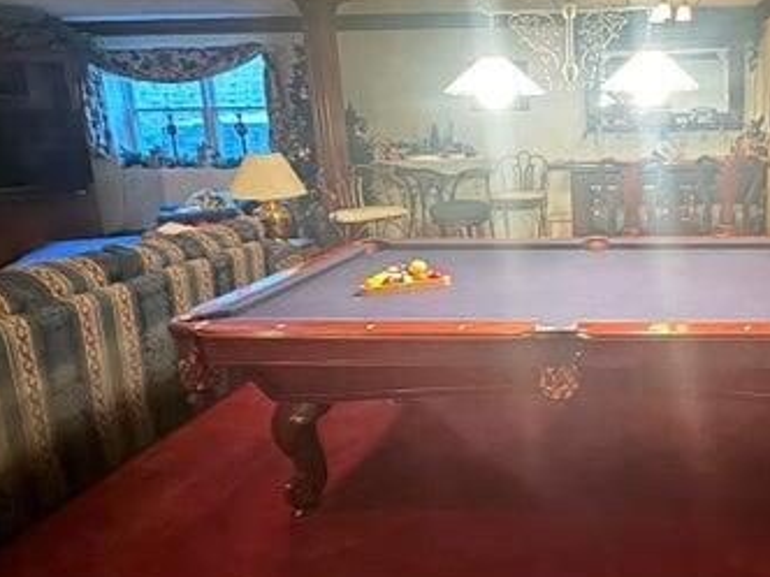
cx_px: 624
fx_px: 601
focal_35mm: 27
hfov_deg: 59.8
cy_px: 239
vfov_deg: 51.1
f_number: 2.2
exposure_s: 1/10
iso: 1250
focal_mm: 2.22
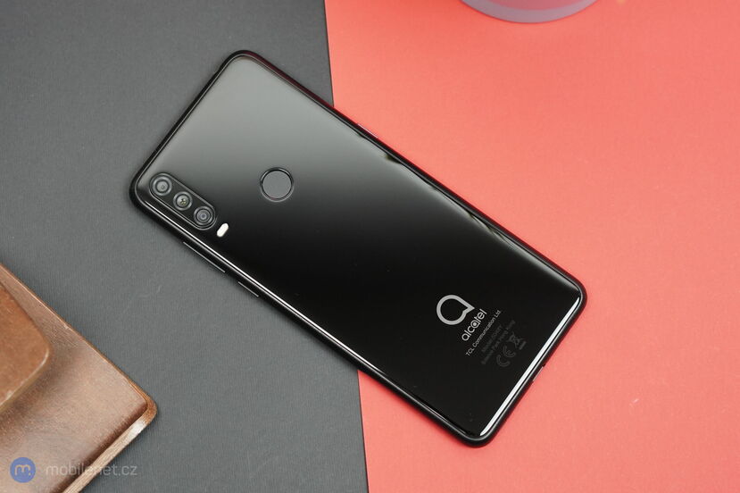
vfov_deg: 24.6
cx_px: 370
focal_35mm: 55
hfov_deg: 36.3
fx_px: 1130
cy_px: 246
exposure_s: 1/320
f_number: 4
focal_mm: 55
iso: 2000
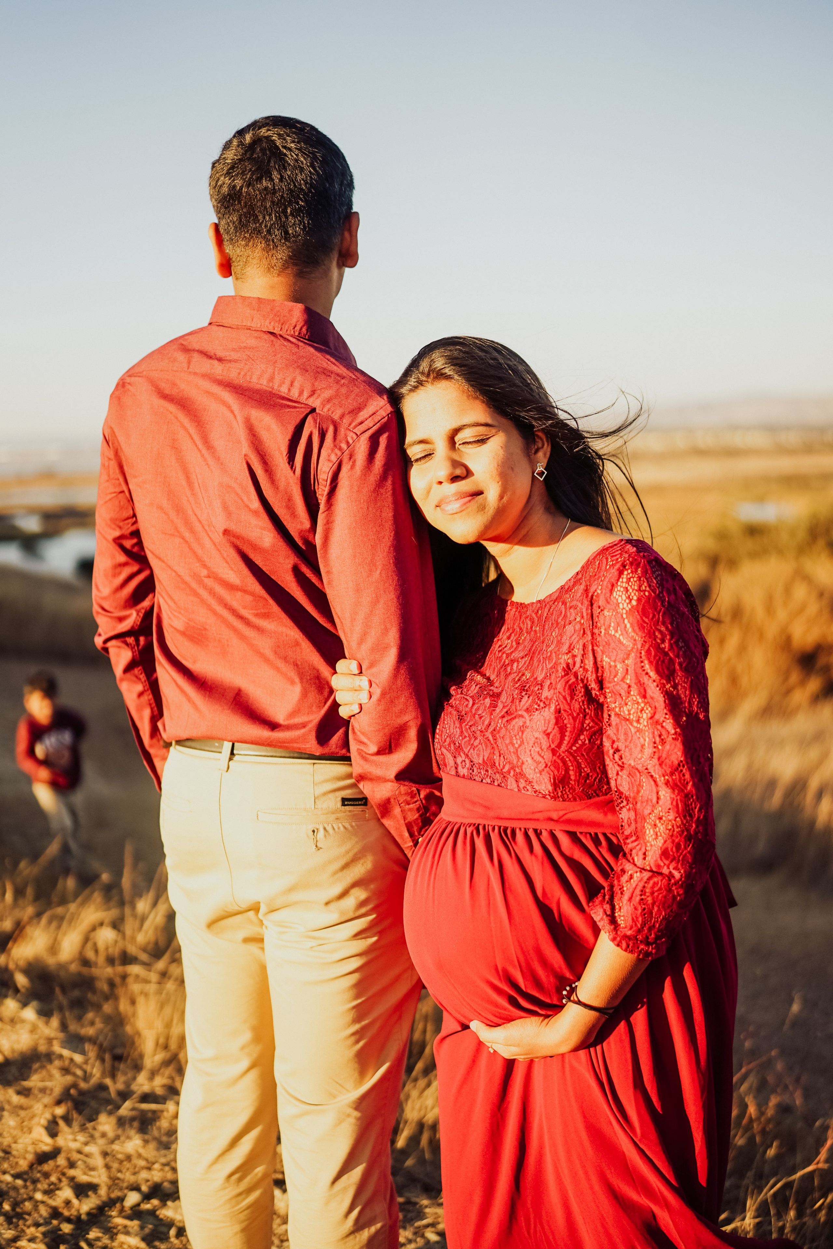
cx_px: 416
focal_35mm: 35
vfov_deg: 54.4
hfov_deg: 37.9
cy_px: 624
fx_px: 1215
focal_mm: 35
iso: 100
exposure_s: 1/2500
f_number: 1.4
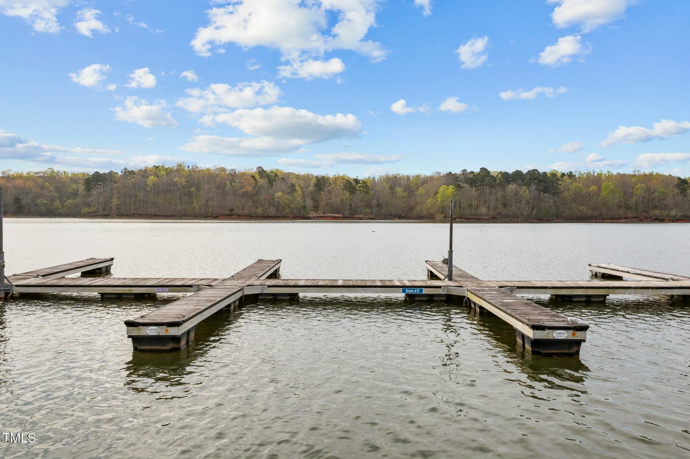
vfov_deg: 46.4
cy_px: 230
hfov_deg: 65.5
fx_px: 536
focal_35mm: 28
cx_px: 345
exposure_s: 1/200
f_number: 8
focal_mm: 10.26
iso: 100
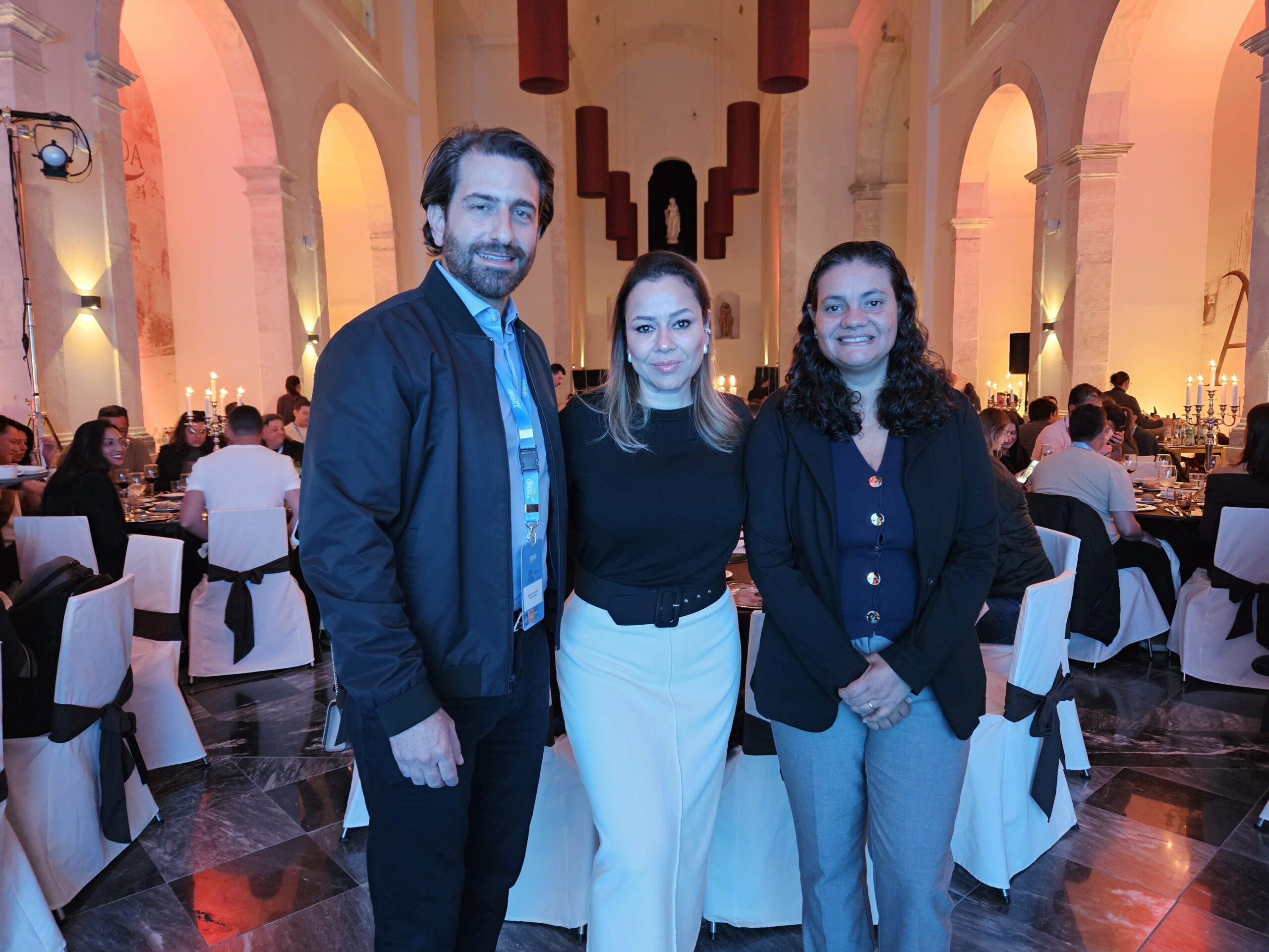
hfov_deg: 73.9
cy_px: 476
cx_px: 634
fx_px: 843
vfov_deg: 58.9
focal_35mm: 23
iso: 640
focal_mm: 5.4
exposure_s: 1/25
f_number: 1.8
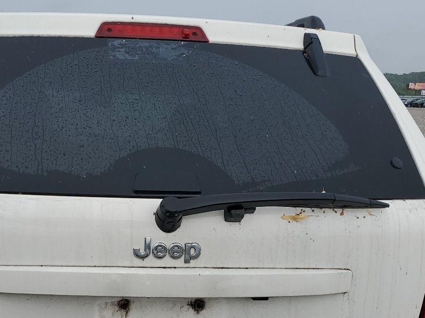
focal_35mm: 48
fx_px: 589
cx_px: 115
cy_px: 261
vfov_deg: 29.5
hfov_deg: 38.8
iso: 50
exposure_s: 1/2000
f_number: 1.5
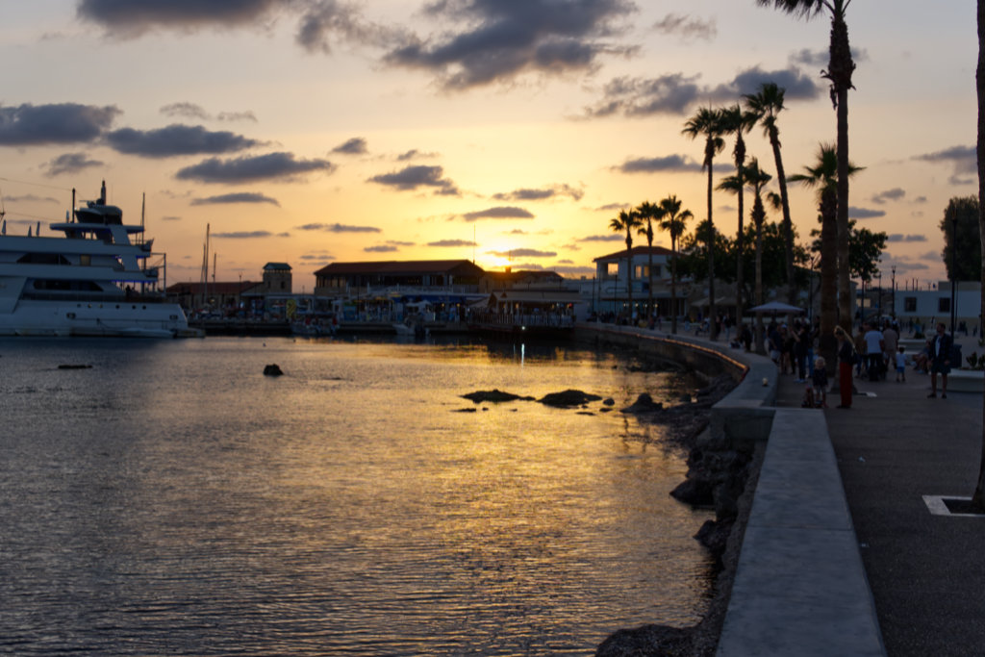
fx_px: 1231
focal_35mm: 45
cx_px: 492
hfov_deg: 43.6
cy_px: 328
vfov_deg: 29.9
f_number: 4.5
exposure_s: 1/500
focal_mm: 30
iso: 100
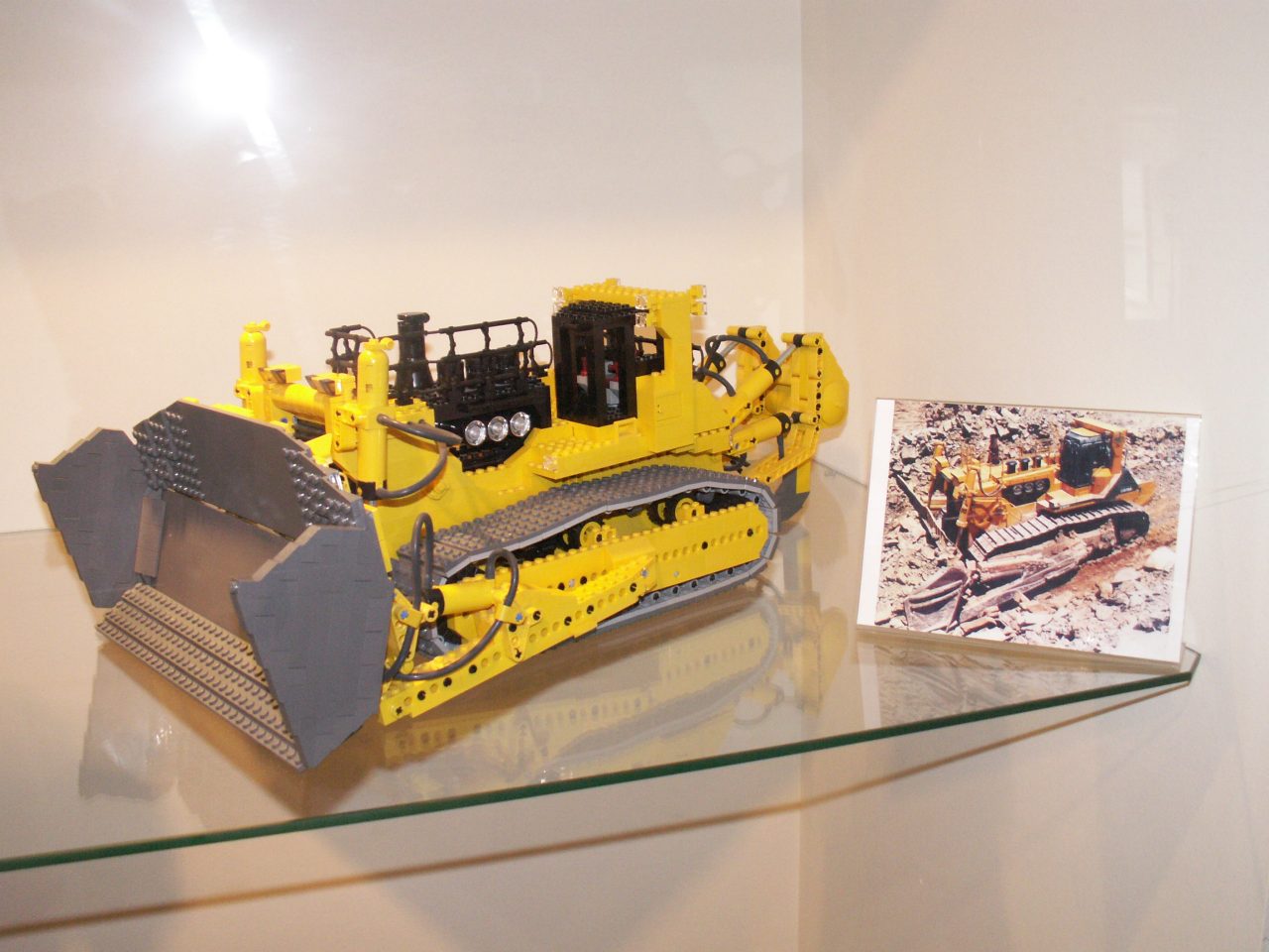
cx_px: 634
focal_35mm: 35
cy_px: 476
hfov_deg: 52.6
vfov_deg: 40.7
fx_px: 1283
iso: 160
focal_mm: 5.86
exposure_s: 1/60
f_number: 2.8
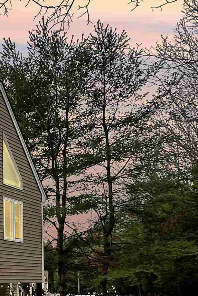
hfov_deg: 21.4
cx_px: -106
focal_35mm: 52
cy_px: 218
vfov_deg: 37.4
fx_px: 429
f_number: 2.2
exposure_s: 1/248
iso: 40
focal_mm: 2.22
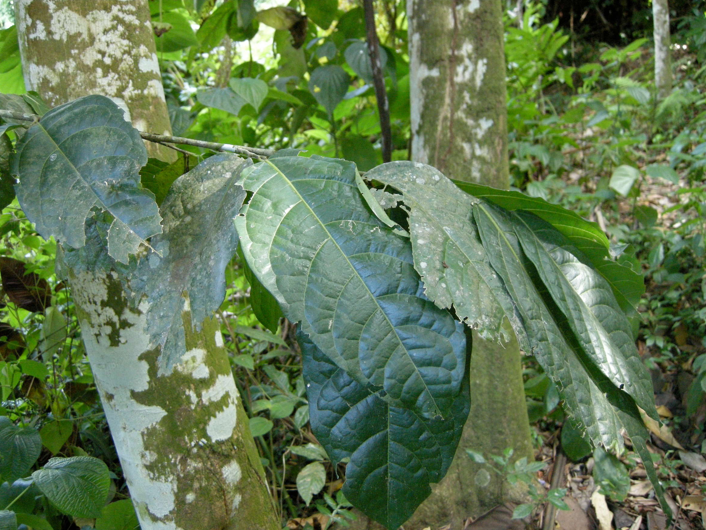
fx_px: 734
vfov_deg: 39.7
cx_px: 356
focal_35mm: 36
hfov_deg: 51.4
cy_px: 271
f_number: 2.7
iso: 400
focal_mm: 7.5
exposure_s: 1/37
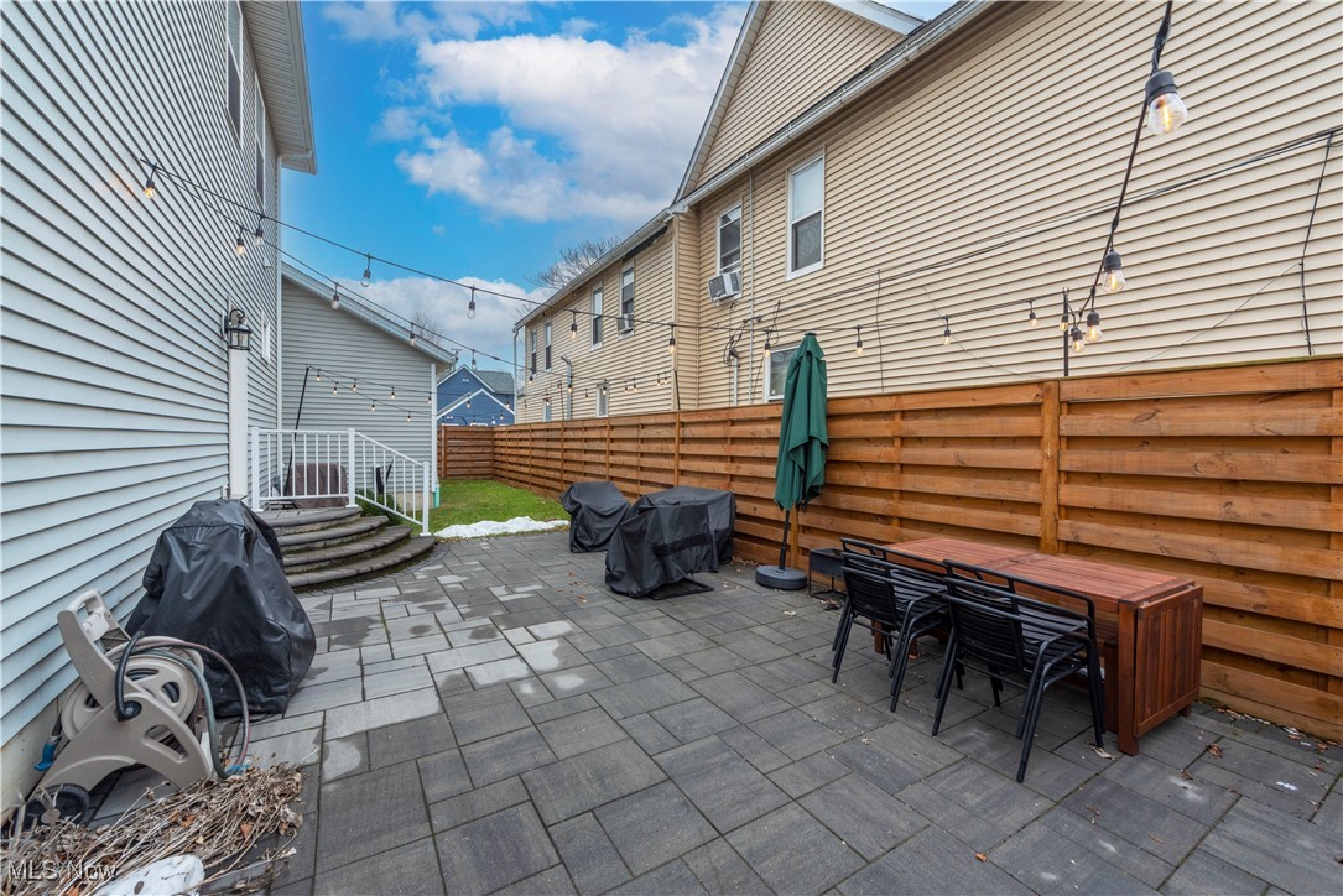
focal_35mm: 14
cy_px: 448
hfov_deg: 104.2
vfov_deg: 81.2
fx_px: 522
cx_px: 672
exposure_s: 1/80
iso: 400
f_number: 9
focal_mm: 14
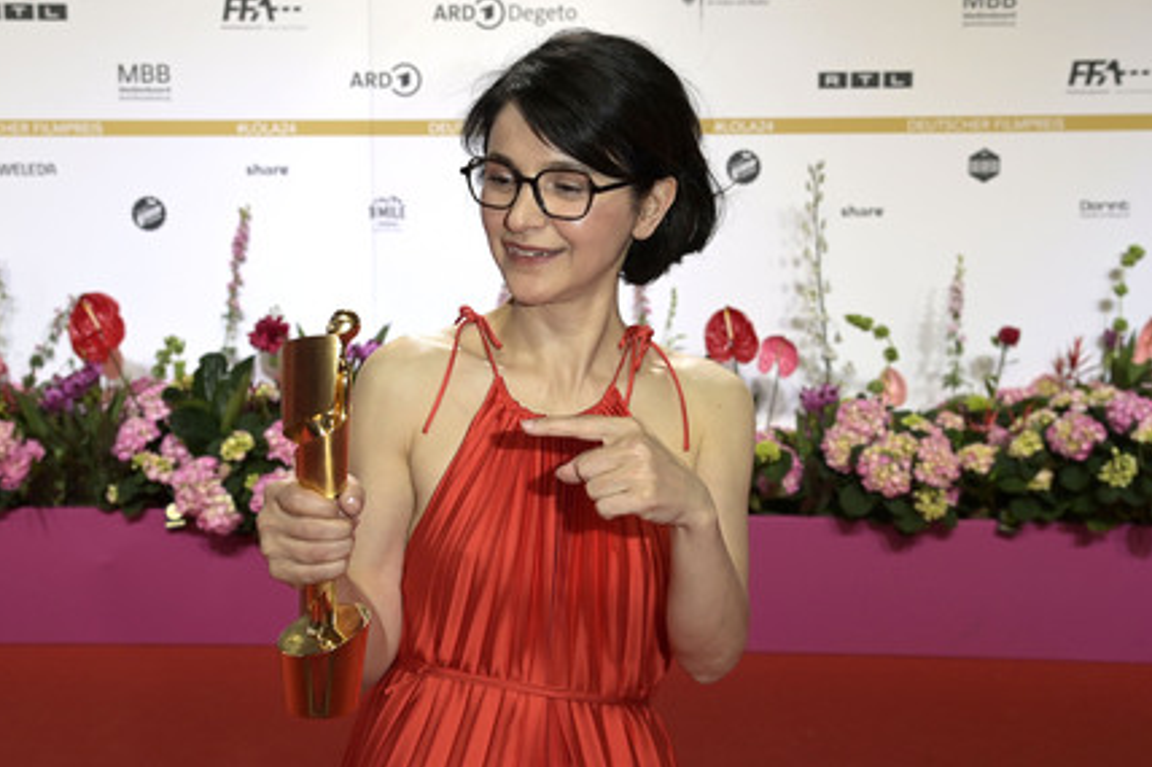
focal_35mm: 40
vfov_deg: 33.4
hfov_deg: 48.5
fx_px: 1279
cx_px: 553
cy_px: 374
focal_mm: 38
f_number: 5.6
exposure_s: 1/250
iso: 800
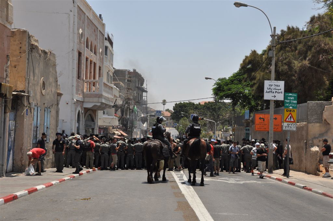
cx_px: 166
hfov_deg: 37.9
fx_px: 485
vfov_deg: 25.7
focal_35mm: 52
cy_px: 110
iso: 400
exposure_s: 1/1600
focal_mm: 35
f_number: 9
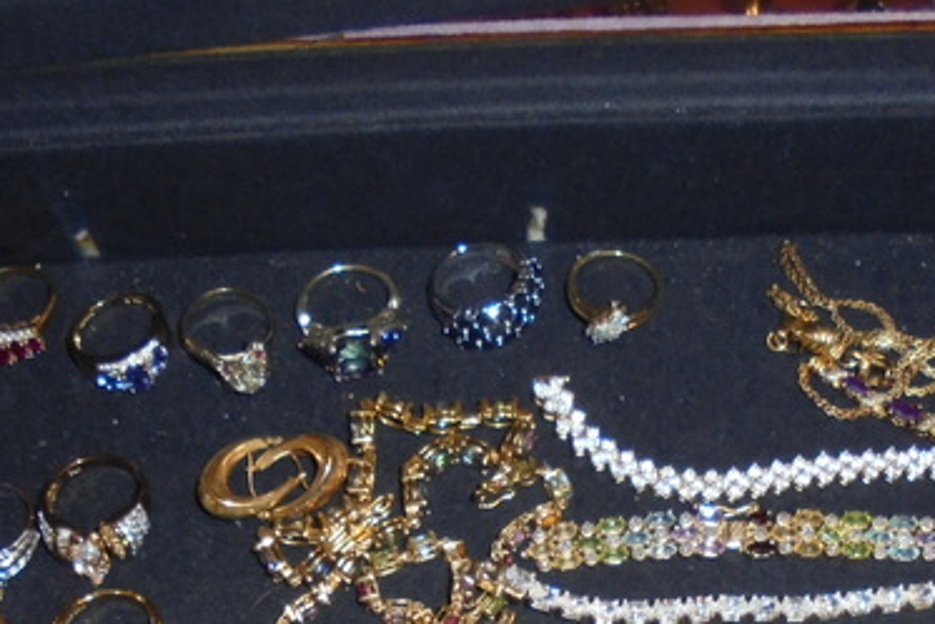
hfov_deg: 35.6
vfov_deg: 22.7
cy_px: 697
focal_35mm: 56
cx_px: 475
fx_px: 1455
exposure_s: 1/30
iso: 200
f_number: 3.5
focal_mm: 4.6
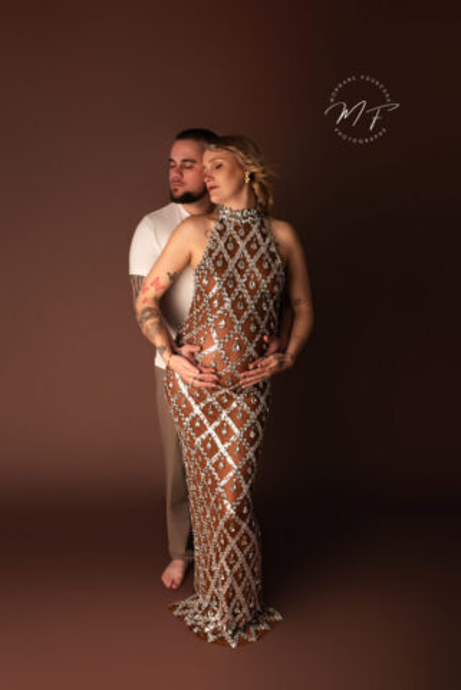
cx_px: 230
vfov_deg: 54.4
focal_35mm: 35
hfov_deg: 37.9
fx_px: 671
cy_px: 345
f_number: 3.2
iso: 100
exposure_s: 1/200
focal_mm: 35
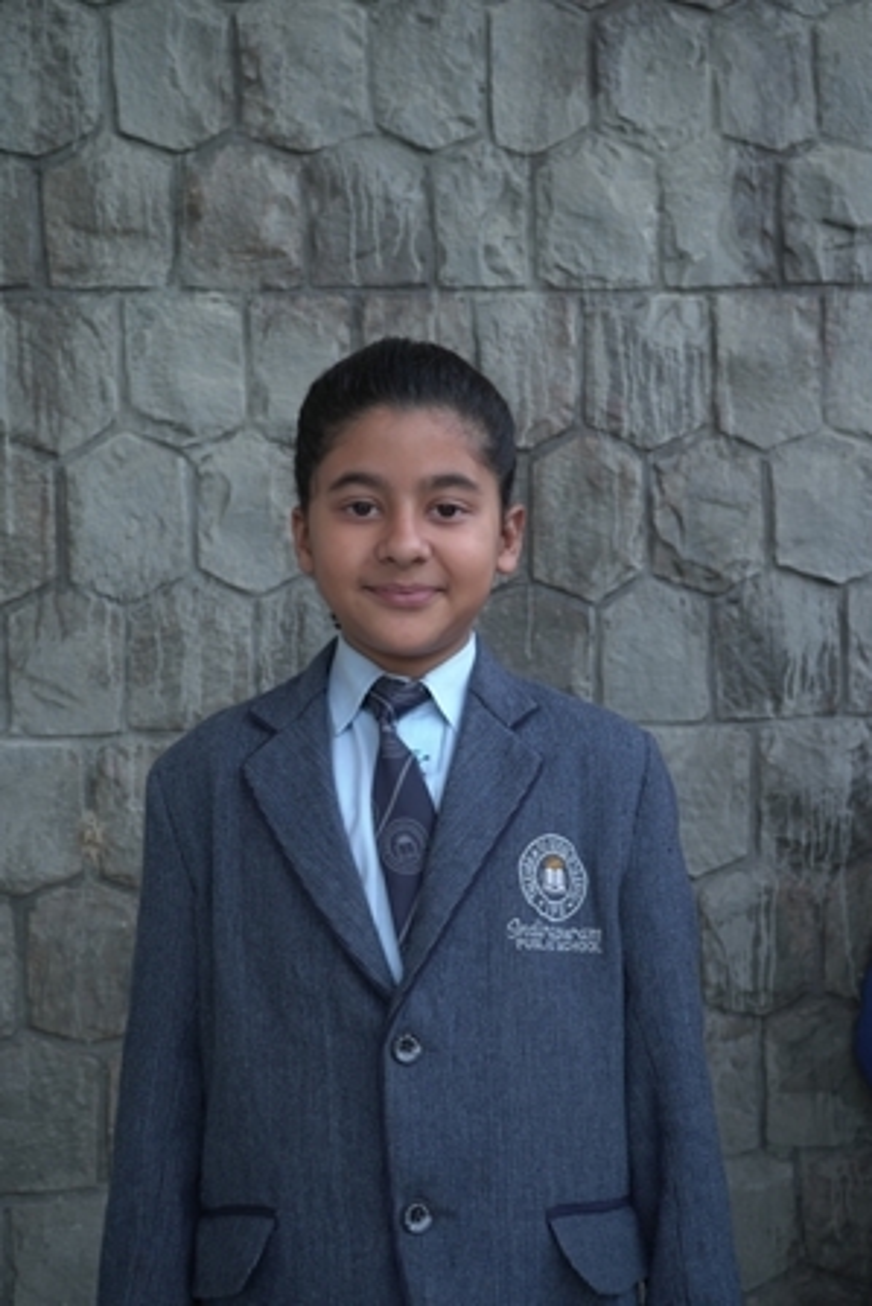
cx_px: 436
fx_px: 1743
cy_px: 653
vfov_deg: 41.1
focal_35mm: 48
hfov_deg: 28.1
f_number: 7.1
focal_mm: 48
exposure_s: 1/125
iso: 400
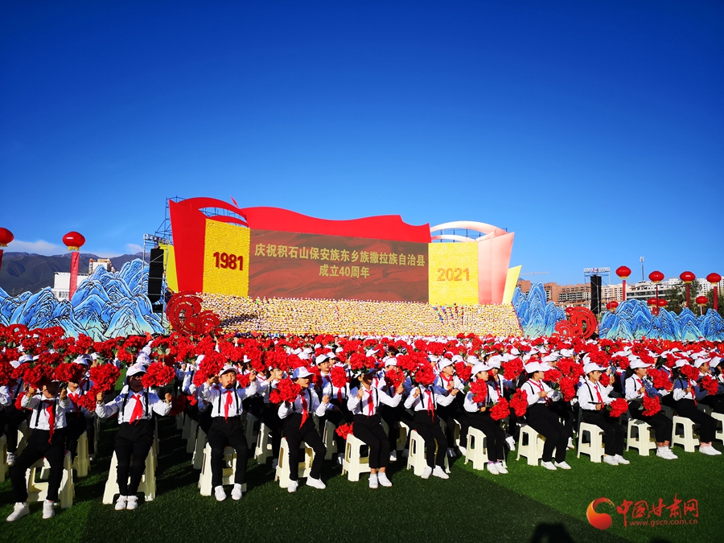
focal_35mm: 27
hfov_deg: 65.3
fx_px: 565
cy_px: 272
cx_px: 362
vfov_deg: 51.4
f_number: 1.8
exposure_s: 1/2481
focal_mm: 5.58
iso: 50
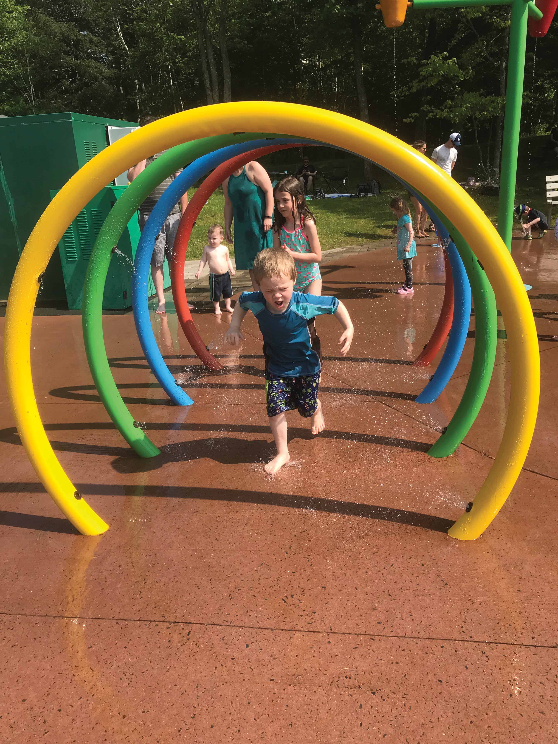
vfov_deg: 63.4
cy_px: 372
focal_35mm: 28
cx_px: 279
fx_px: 602
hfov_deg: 49.7
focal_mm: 3.99
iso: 20
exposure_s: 1/1650
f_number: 1.8
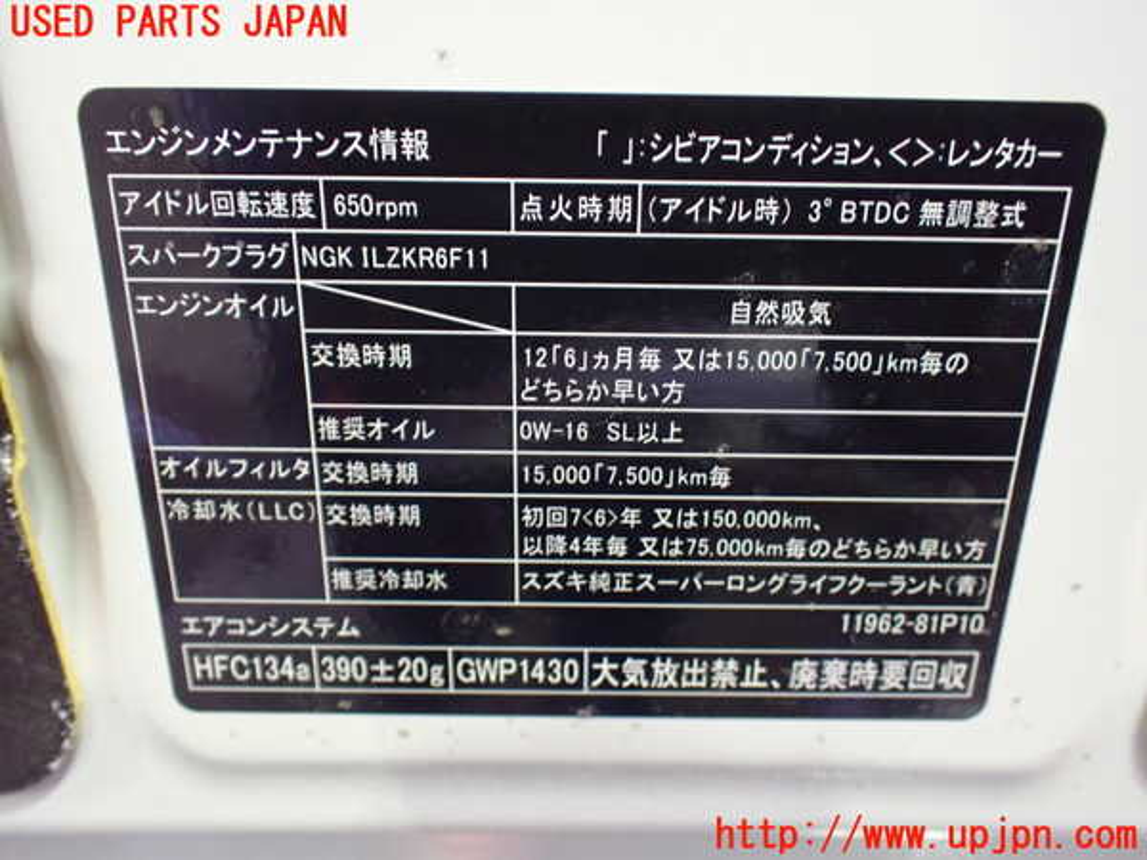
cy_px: 430
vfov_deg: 46.8
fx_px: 994
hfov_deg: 60.0
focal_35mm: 30
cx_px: 574
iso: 1250
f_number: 2.3
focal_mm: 5.4
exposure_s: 1/30
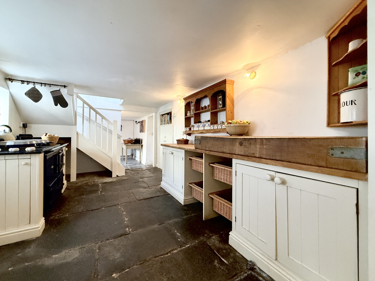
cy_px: 140
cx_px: 188
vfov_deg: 85.7
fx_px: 152
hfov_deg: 102.1
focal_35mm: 14
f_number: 2.2
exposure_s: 1/100
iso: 640
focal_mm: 2.22
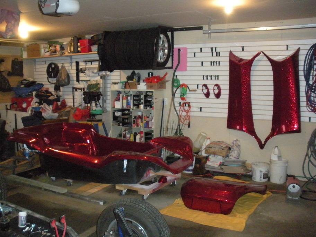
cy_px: 118
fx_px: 329
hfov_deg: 51.4
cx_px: 158
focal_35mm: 36
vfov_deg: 39.7
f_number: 3.5
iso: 800
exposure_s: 1/60
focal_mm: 6.3
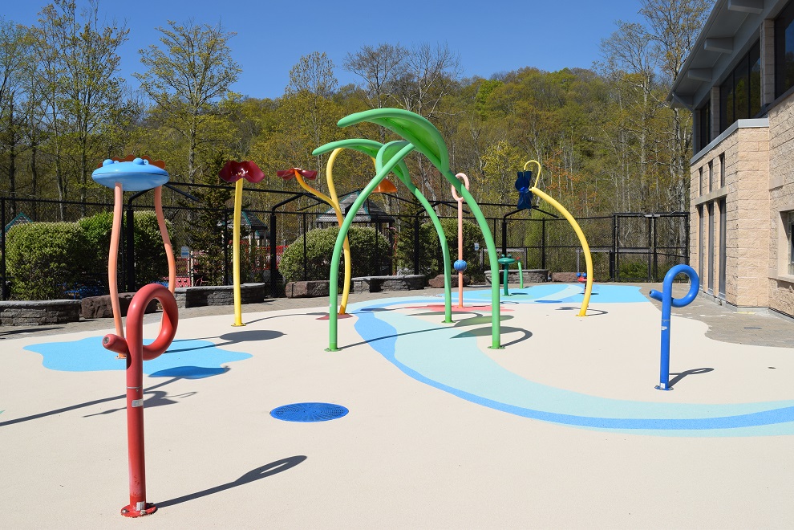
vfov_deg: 43.6
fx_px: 662
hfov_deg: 61.9
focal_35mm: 30
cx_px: 397
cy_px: 265
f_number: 11
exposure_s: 1/500
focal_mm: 20
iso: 200
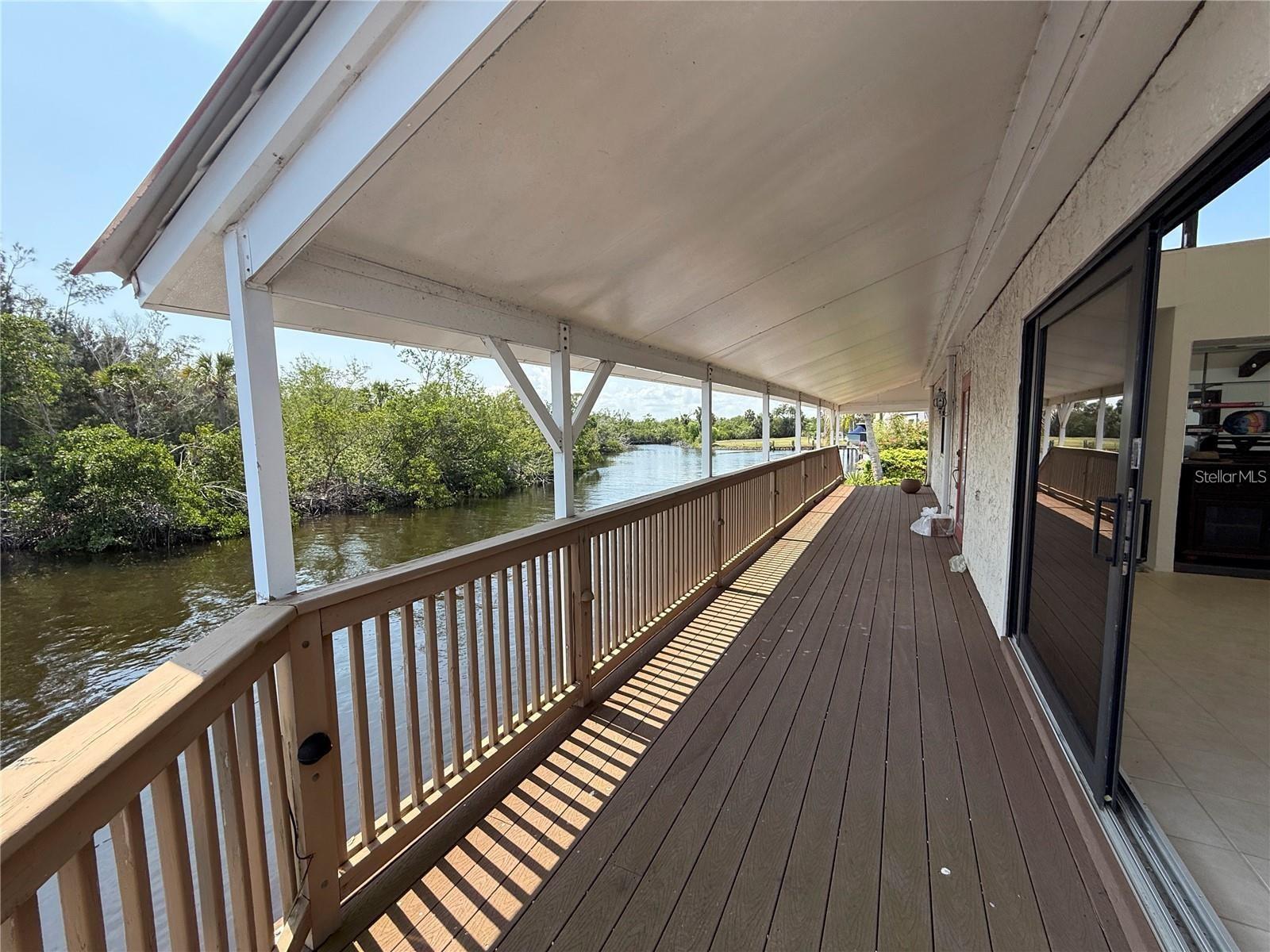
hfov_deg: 102.1
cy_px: 476
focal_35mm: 14
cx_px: 635
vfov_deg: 85.7
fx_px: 514
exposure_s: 1/1285
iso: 80
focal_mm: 2.22
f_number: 2.2
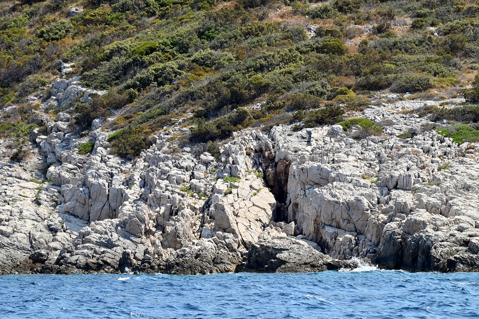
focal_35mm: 300
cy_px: 160
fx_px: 3992
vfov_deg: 4.6
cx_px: 240
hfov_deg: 6.9
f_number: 16
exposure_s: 1/320
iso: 560
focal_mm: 300
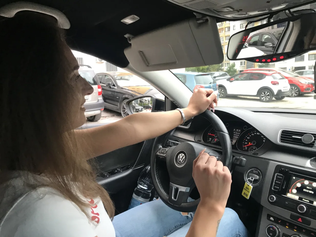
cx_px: 158
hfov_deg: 63.4
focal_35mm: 28
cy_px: 118
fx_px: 256
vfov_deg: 49.7
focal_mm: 3.99
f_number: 1.8
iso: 32
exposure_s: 1/30
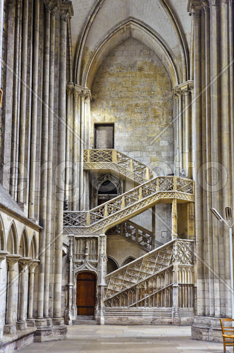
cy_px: 176
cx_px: 117
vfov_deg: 46.5
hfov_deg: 31.7
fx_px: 411
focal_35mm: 42
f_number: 3.5
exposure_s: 1/30
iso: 1100
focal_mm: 28
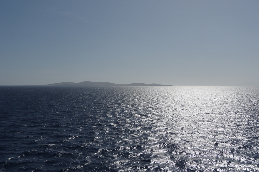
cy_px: 86
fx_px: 259
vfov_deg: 36.8
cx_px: 130
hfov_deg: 53.2
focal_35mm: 36
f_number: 7.1
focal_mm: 24
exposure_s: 1/2000
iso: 100
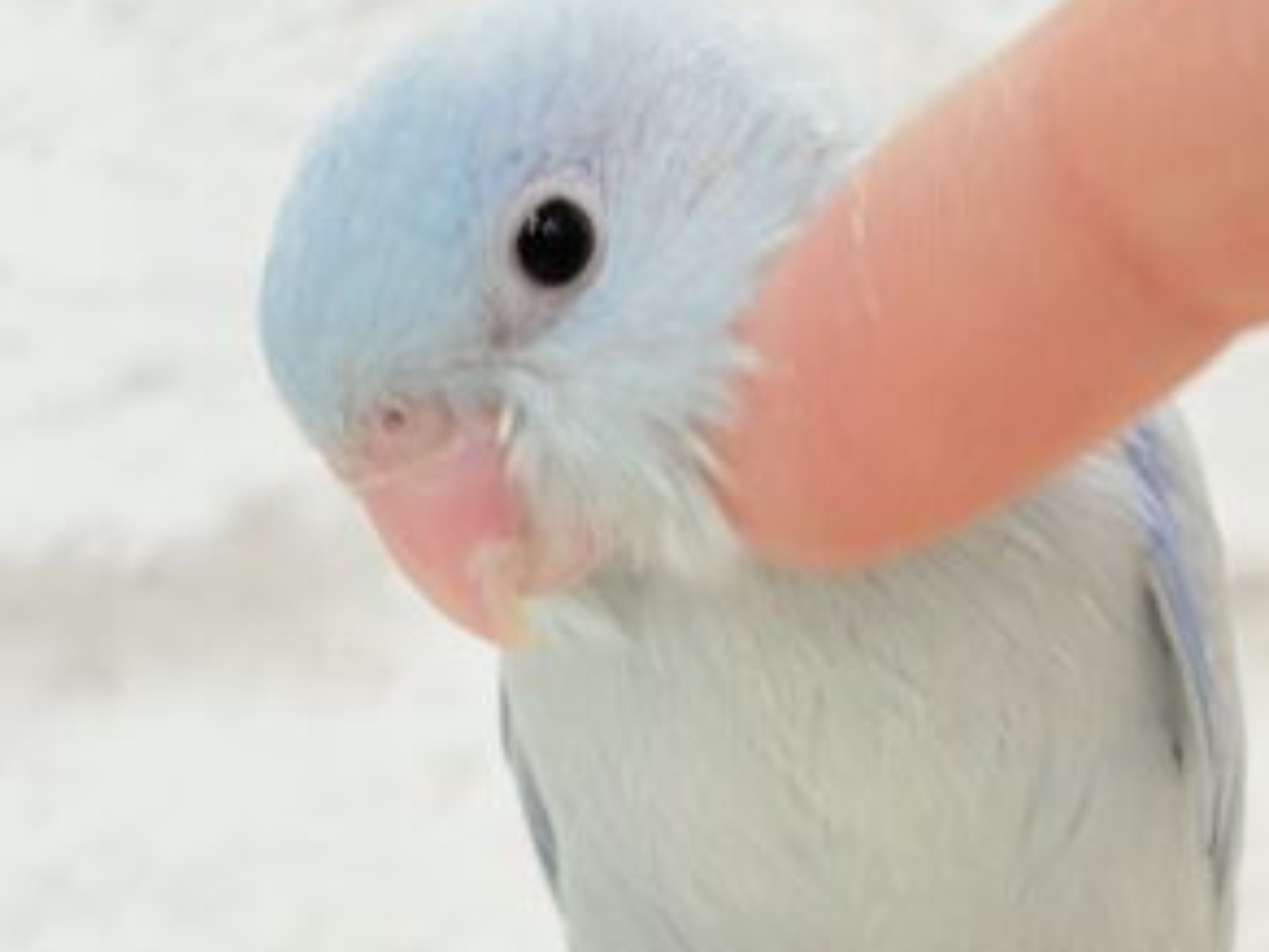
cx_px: 761
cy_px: 774
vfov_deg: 12.9
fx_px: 4179
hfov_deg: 17.3
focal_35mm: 114
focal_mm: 5.96
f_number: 1.6
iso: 50
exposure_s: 1/50
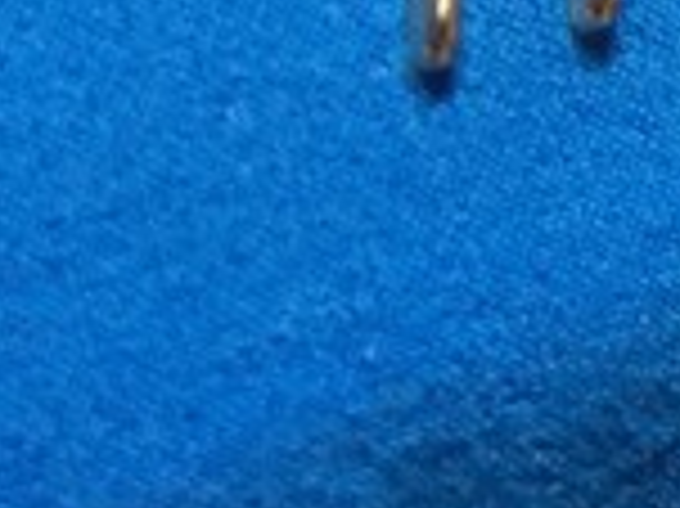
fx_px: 2375
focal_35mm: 121
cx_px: 329
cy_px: -43
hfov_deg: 16.3
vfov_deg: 12.0
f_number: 2.2
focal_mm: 4.15
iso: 250
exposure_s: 1/30
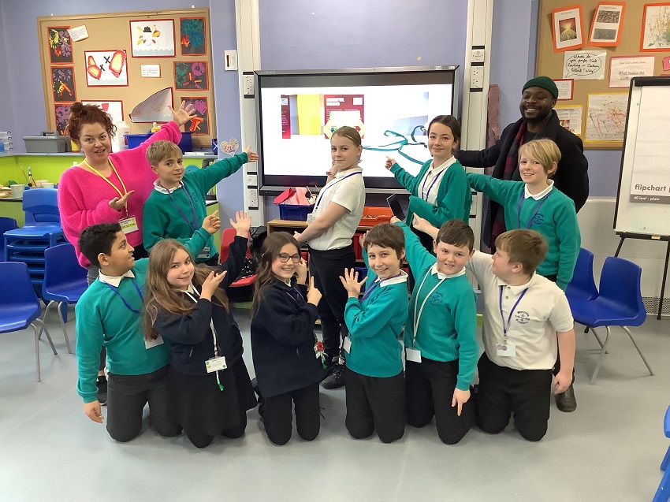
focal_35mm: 31
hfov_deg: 58.4
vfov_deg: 45.4
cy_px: 251
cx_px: 335
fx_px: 600
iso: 160
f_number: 2.4
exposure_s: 1/50
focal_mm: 3.3
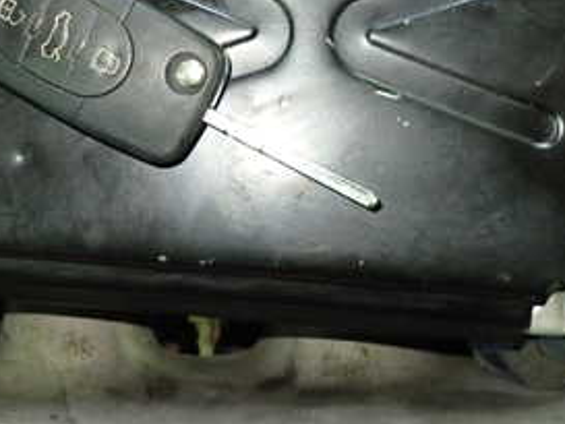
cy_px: 48
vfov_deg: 25.8
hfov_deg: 34.4
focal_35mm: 55
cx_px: 157
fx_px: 898
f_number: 2
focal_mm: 4.5
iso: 500
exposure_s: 1/30
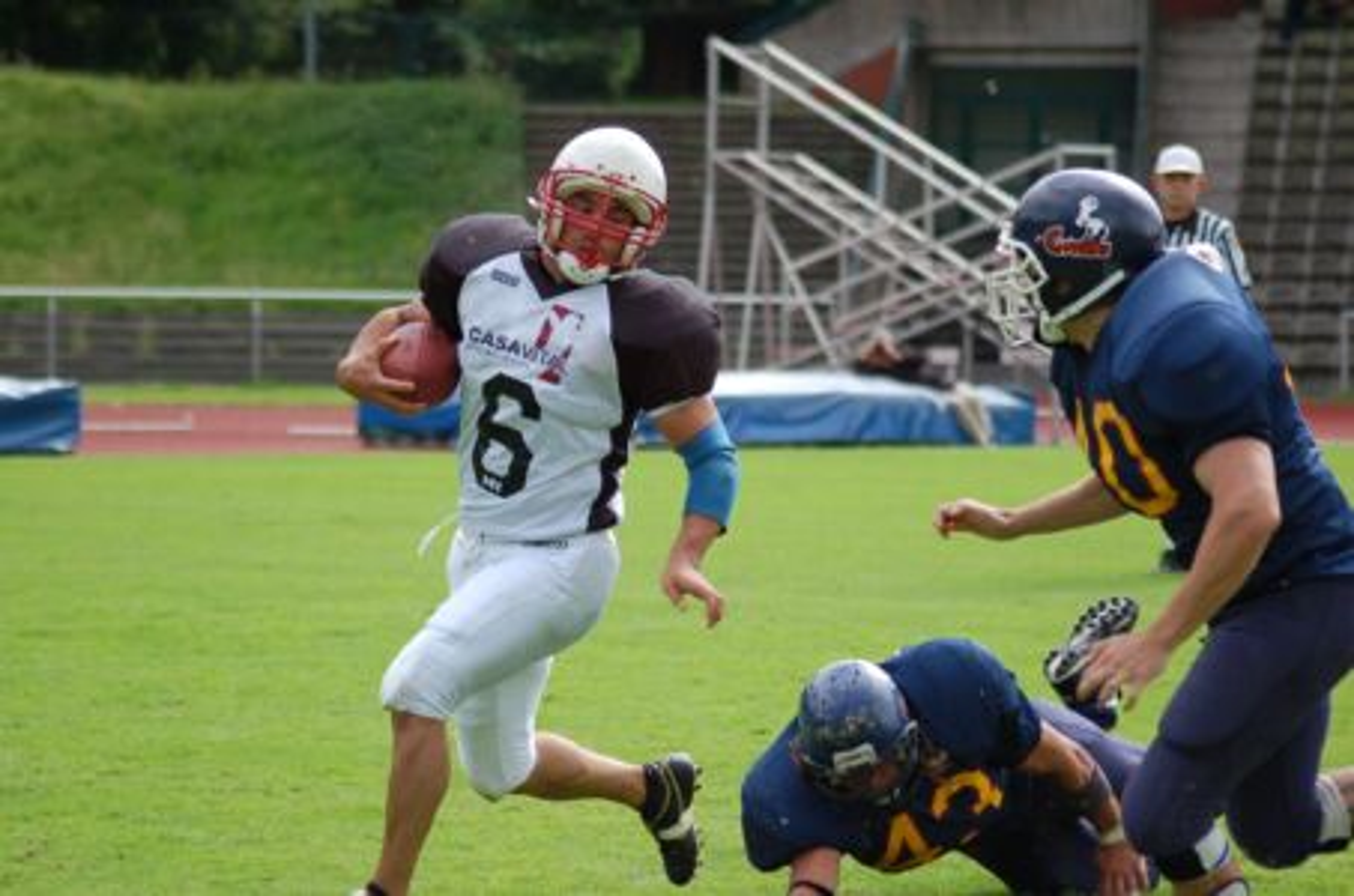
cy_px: 448
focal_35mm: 180
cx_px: 677
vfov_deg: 7.6
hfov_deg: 11.4
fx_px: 6756
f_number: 4.2
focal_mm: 120
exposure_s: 1/1000
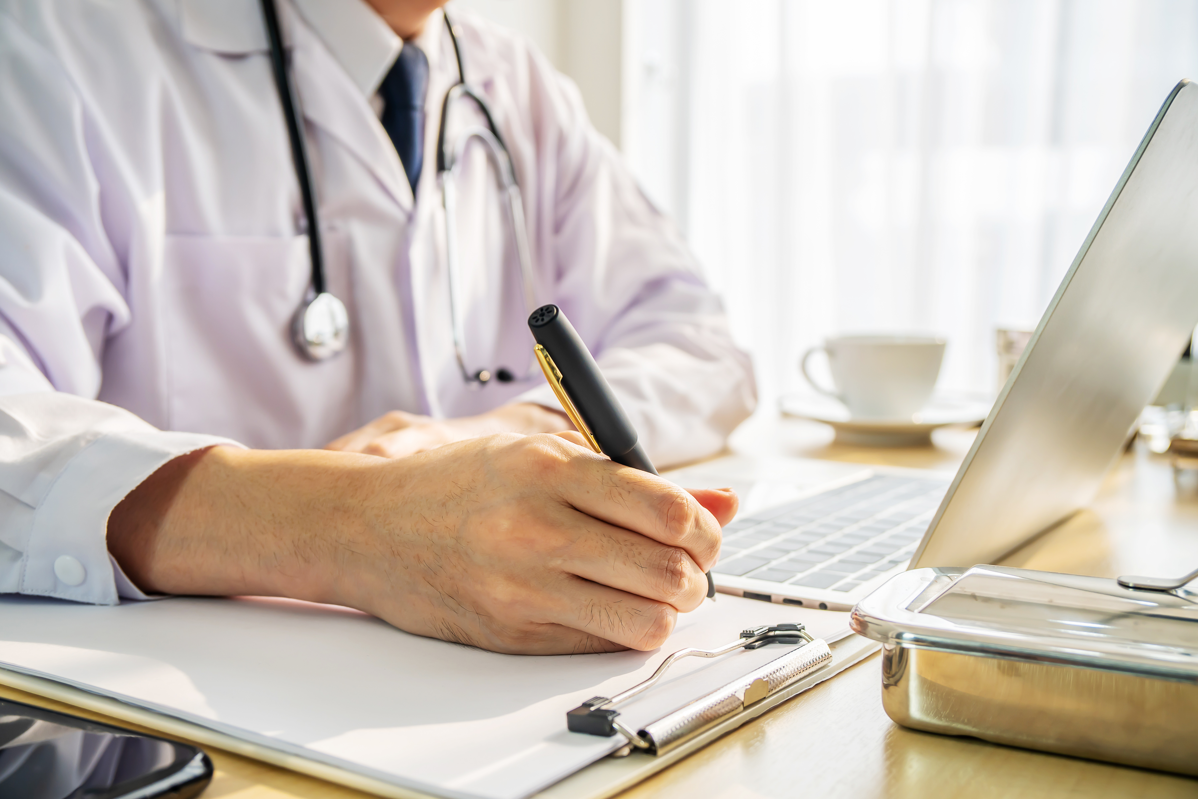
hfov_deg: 49.6
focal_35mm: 39
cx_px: 599
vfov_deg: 34.2
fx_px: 1298
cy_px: 400
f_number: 4
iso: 100
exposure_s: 1/200
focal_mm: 26
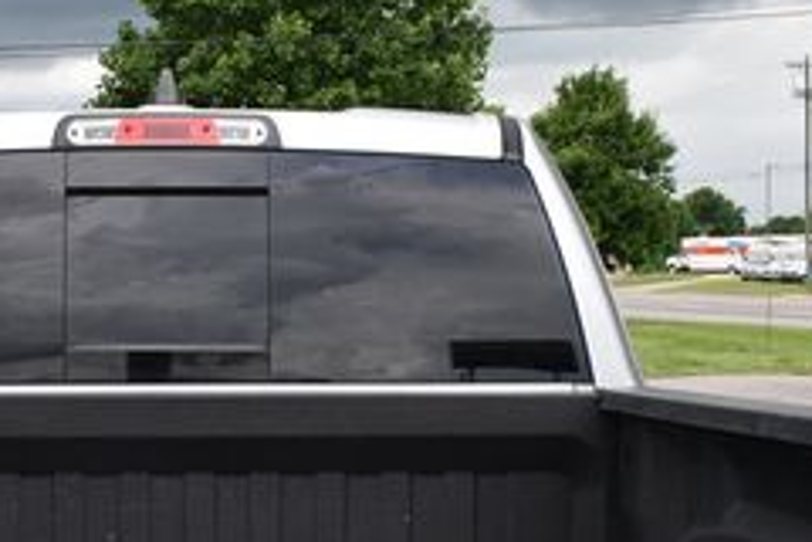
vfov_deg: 18.8
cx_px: 156
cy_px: 381
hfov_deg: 27.5
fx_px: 1624
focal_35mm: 72
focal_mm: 18
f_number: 7.1
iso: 200
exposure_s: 1/250
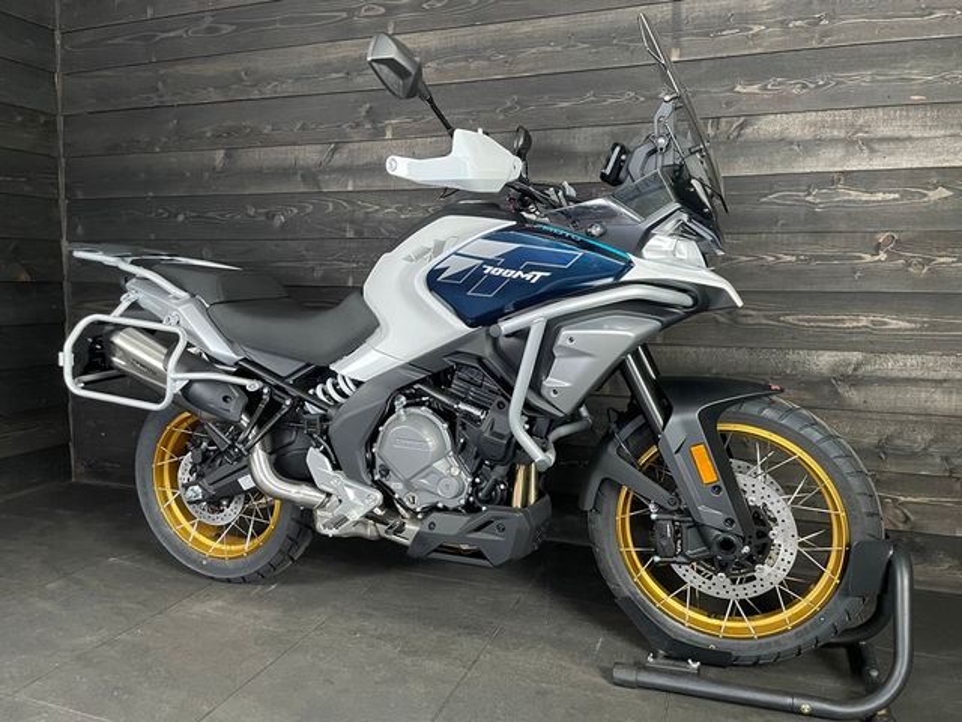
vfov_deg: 53.1
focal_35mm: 26
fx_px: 723
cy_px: 361
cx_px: 481
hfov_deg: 67.3
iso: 500
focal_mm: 4.2
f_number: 1.6
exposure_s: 1/50
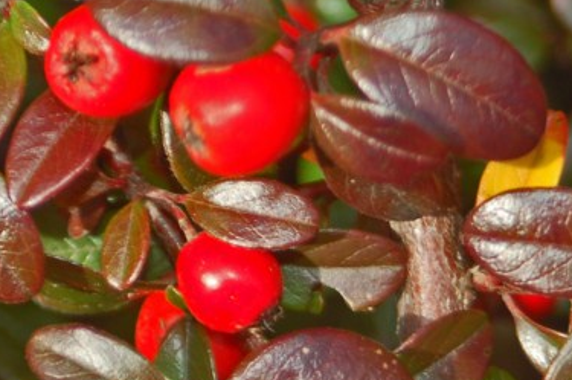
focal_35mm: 336
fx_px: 5332
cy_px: 166
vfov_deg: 4.1
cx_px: 191
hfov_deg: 6.1
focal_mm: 82
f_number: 6
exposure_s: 1/200
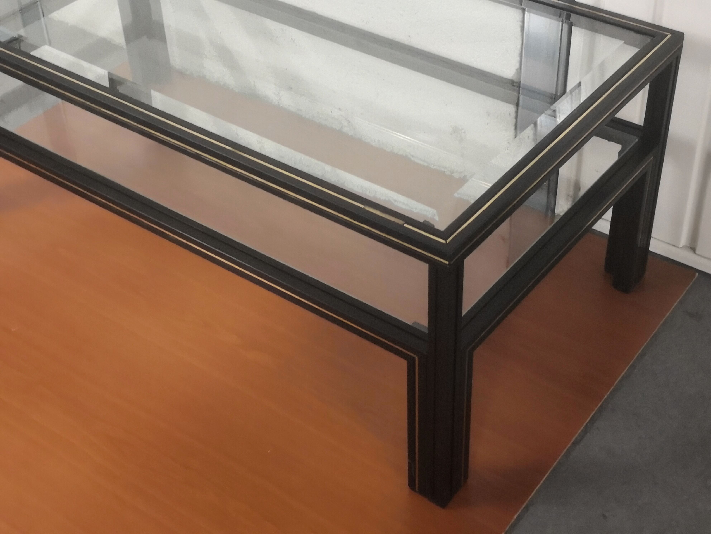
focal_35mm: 54
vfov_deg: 27.0
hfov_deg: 35.5
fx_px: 1109
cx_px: 356
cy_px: 267
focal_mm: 3.95
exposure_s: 1/33.3
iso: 400
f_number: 1.6
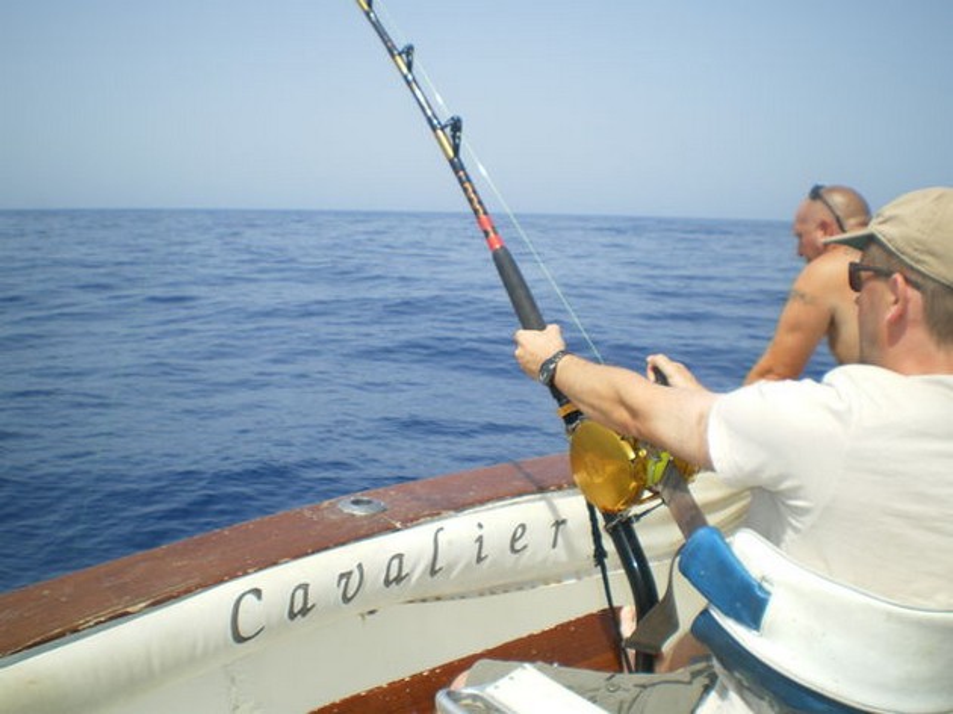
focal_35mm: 36
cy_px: 357
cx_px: 476
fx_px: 991
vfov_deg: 39.6
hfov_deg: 51.4
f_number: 4.6
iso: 50
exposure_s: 1/400
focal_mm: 6.3
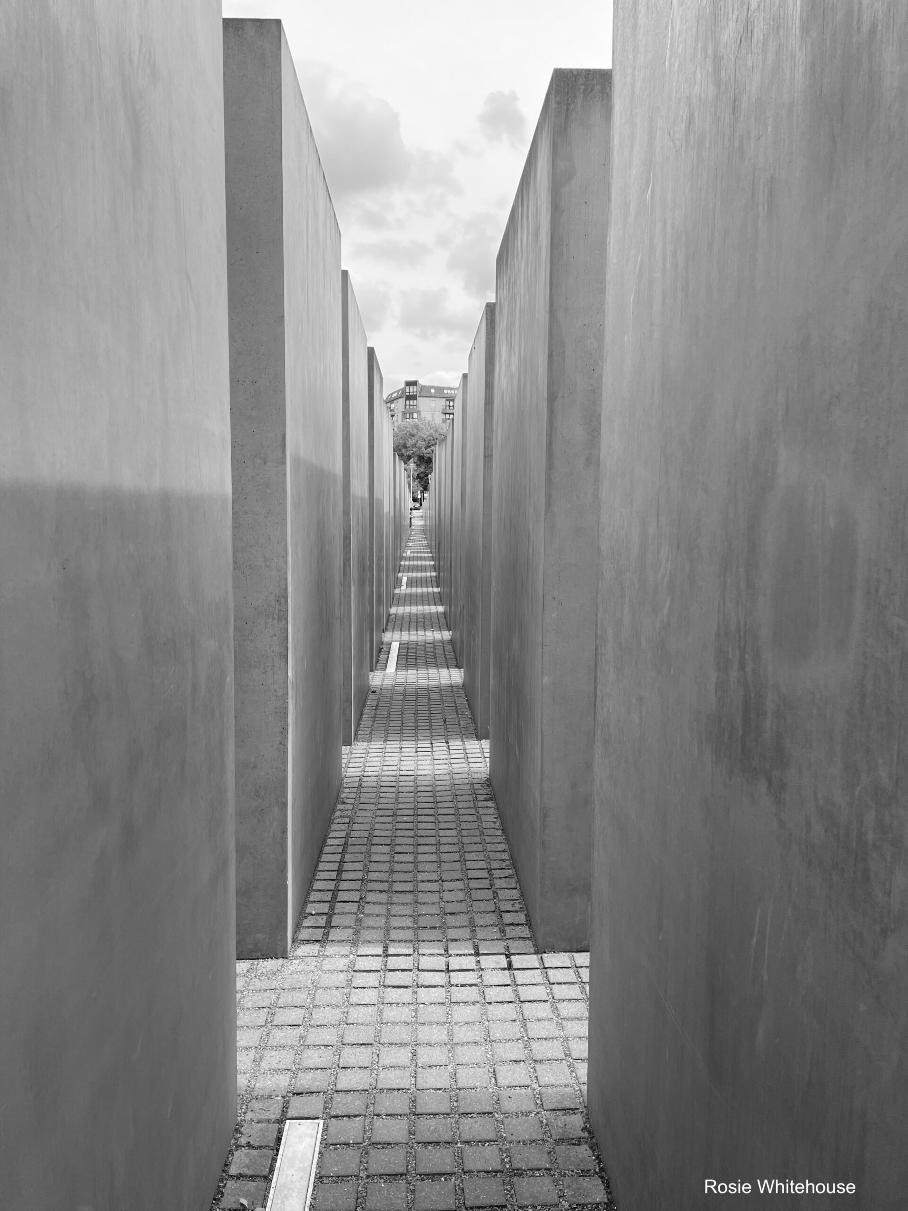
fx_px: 909
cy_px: 606
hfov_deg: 53.1
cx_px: 454
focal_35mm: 26
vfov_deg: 67.3
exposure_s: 1/807
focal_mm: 4.2
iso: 32
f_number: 1.6
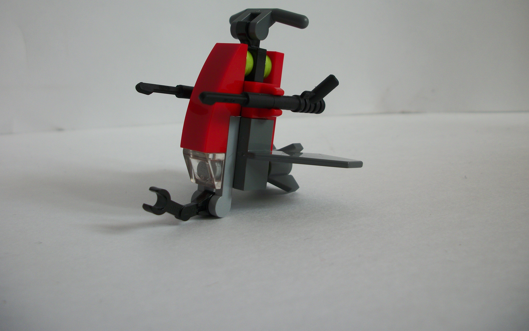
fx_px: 548
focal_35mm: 38
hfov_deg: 51.5
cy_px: 129
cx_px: 261
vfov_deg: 33.5
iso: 80
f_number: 3.1
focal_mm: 6.3
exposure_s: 1/50
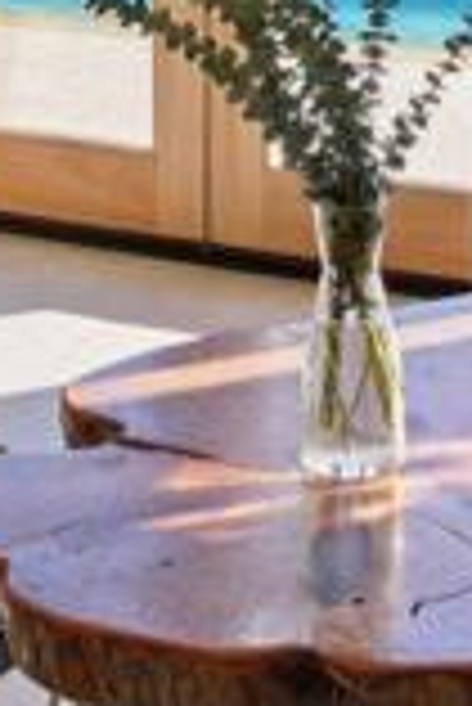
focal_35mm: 104
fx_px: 2041
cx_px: 153
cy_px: -310
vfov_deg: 17.8
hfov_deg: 13.2
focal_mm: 16
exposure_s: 1/80
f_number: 8
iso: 100
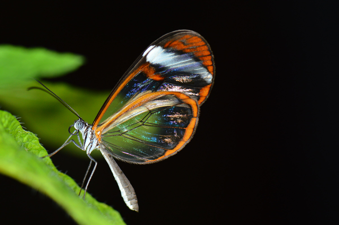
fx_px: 1482
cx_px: 170
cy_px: 112
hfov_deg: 13.1
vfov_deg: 8.7
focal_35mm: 158
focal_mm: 105
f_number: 8
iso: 400
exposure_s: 1/200
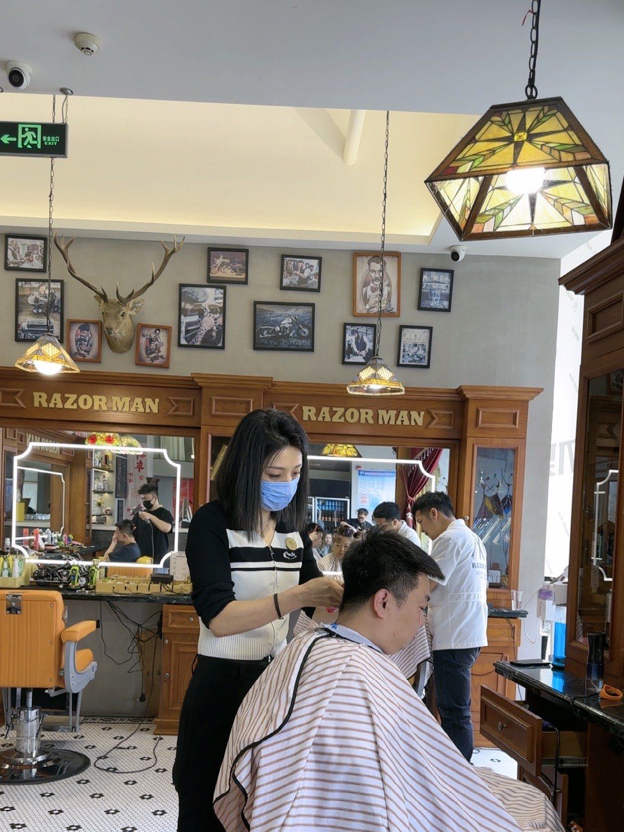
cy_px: 416
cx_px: 312
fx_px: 577
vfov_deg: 71.6
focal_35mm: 24
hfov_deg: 56.8
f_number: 1.78
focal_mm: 6.86
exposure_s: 1/100
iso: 80
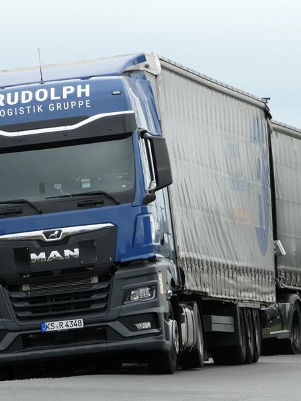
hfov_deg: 3.2
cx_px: 78
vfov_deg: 4.3
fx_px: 5389
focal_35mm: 465
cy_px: 201
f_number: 6
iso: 80
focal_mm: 62.1
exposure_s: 1/100
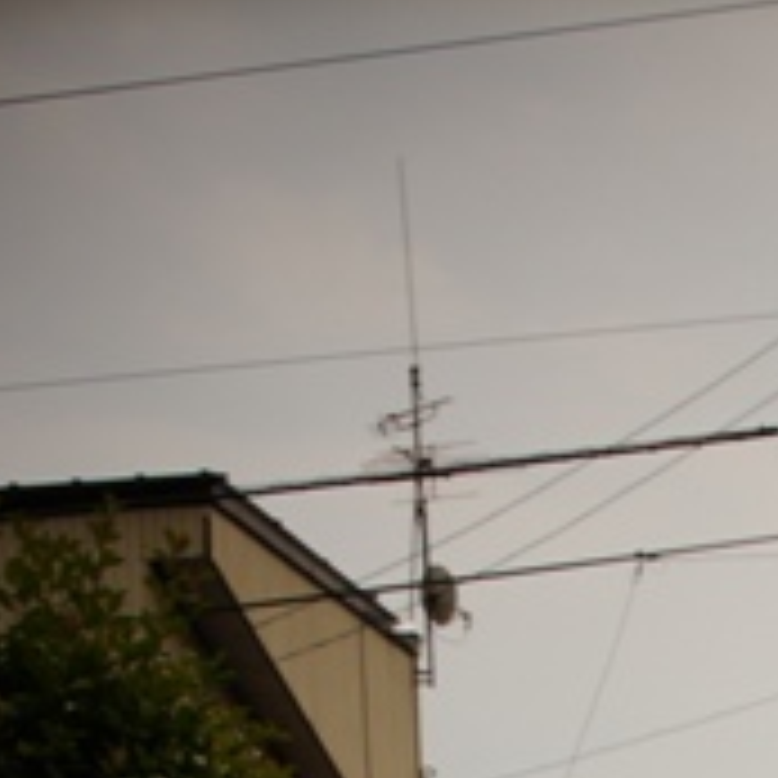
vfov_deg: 11.5
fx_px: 3585
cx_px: 834
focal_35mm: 141
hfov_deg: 12.2
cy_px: 1394
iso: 100
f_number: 9
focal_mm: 30
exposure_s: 1/320
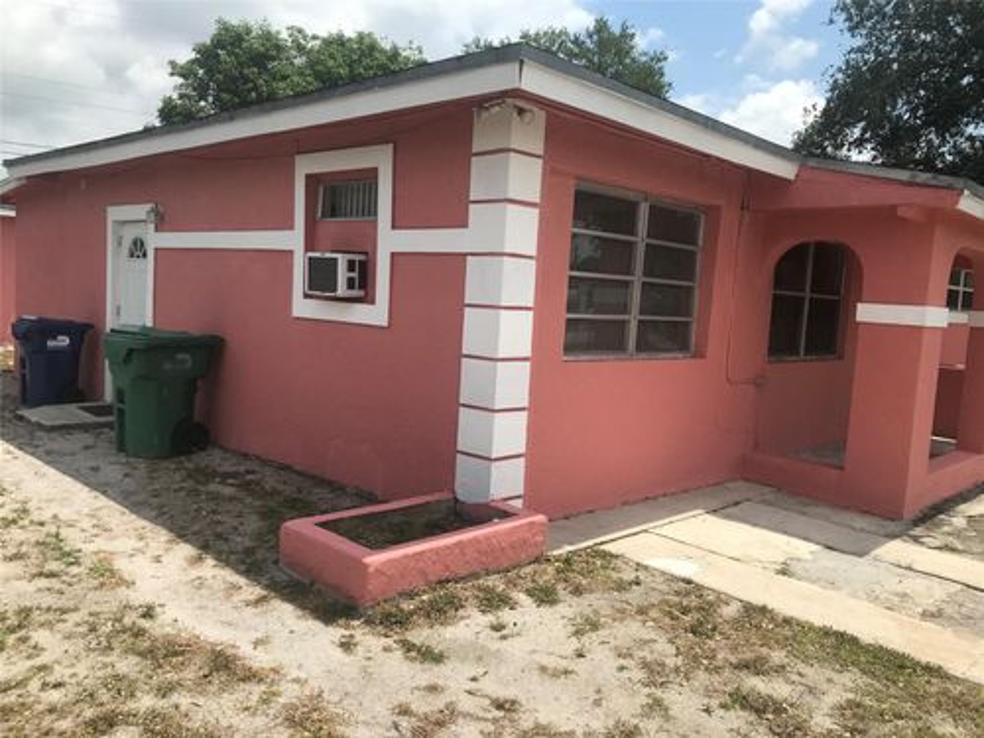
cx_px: 492
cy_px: 369
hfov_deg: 63.4
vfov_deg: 49.7
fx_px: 796
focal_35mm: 28
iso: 20
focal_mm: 3.99
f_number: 1.8
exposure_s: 1/3300
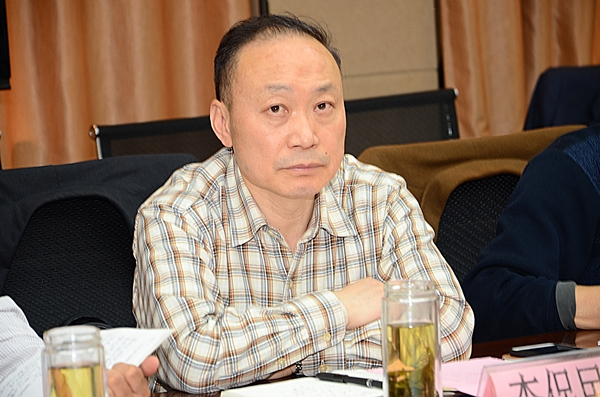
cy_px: 198
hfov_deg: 13.1
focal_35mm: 158
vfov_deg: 8.7
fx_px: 2619
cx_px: 300
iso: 400
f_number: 5.6
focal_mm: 105
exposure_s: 1/30
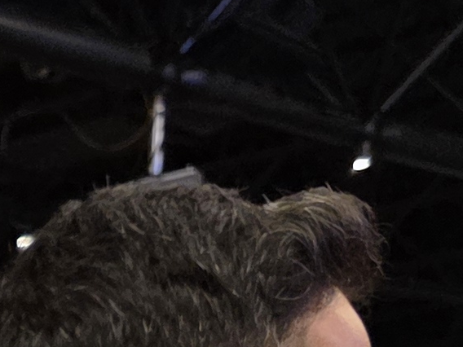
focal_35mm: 162
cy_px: 1087
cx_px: -636
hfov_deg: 10.5
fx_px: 2167
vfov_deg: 7.8
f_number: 1.7
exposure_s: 1/100
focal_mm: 6.3
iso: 200
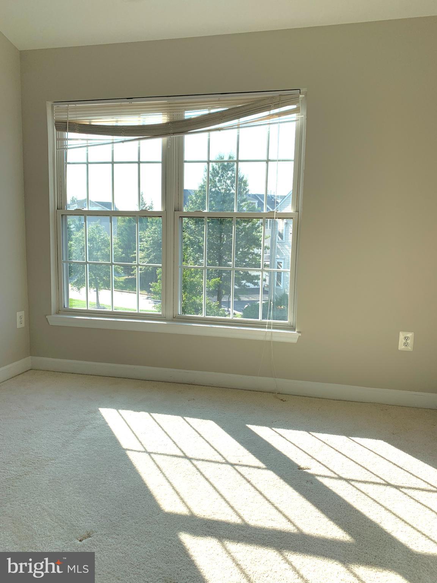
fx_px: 438
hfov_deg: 53.1
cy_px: 292
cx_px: 218
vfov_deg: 67.3
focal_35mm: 26
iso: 25
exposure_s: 1/727
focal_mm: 4.25
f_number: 1.8
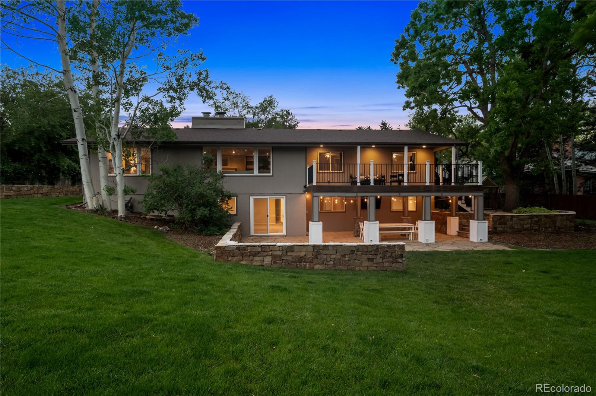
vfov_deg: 61.8
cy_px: 198
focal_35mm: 20
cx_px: 298
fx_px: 331
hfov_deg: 84.0
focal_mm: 20
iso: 250
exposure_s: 1/4
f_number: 9
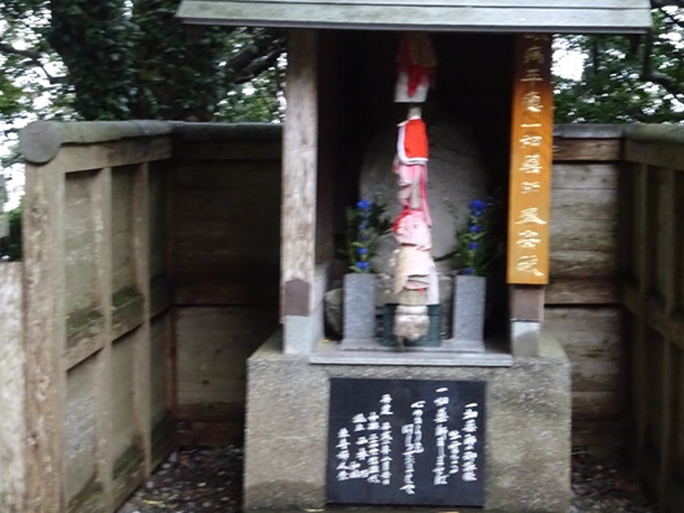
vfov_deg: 16.8
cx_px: 390
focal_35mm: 88
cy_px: 249
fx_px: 1739
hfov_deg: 22.2
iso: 800
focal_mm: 11.32
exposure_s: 1/20
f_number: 4.5
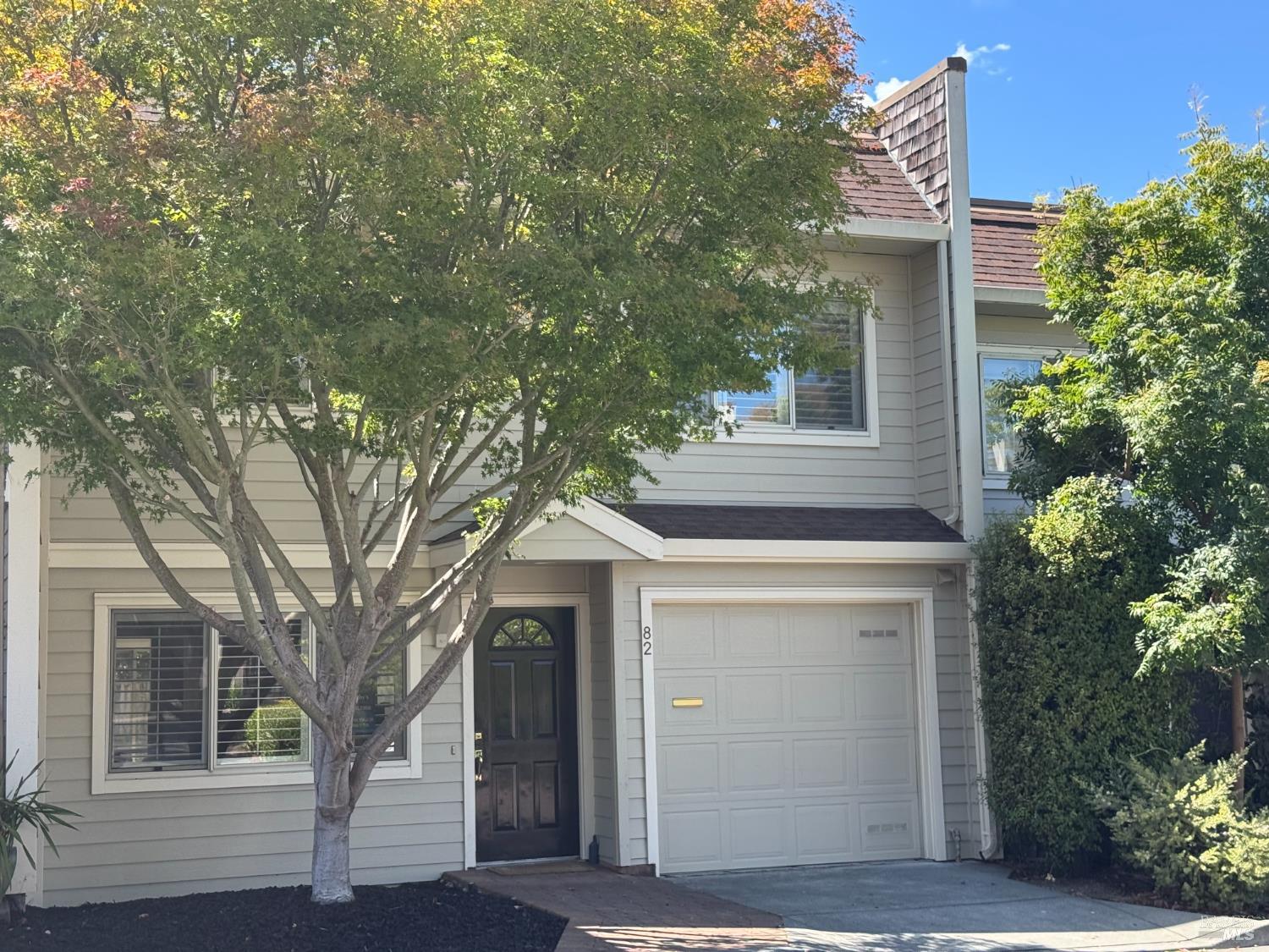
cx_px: 634
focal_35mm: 48
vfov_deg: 30.3
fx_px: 1760
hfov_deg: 39.7
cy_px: 476
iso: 64
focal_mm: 6.76
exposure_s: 1/802
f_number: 1.78
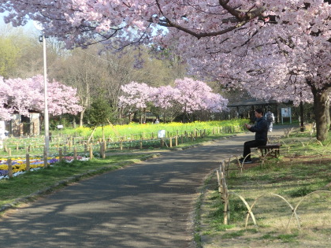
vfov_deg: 21.8
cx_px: 222
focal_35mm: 67
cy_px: 72
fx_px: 641
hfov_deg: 28.8
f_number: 3.4
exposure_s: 1/320
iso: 100
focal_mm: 7.9
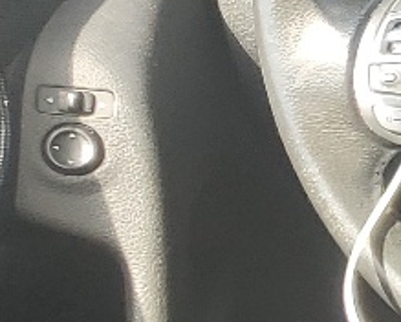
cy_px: 485
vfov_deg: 8.2
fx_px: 2200
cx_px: 1423
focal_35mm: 185
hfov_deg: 8.0
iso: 50
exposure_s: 1/189
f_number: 1.5
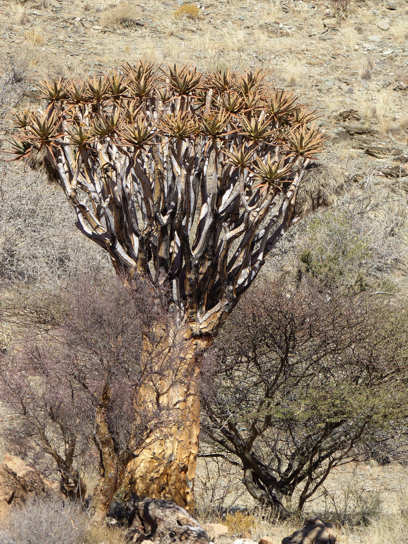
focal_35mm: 379
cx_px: 204
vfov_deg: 5.2
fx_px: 5956
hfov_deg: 3.9
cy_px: 272
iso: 100
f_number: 4
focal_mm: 68.1
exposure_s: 1/800
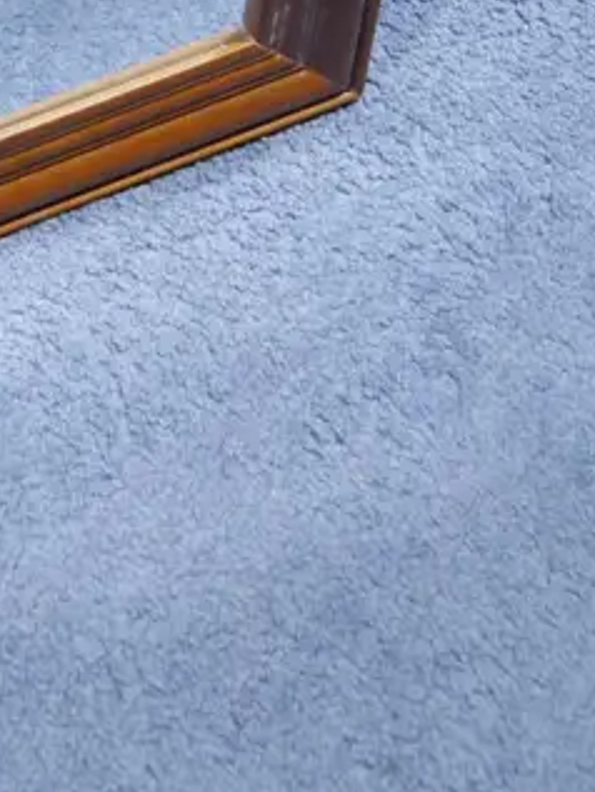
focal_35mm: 142
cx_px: -329
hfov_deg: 10.1
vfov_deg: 13.1
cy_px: -437
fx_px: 3252
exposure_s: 1/60
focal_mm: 22
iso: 640
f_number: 4.7
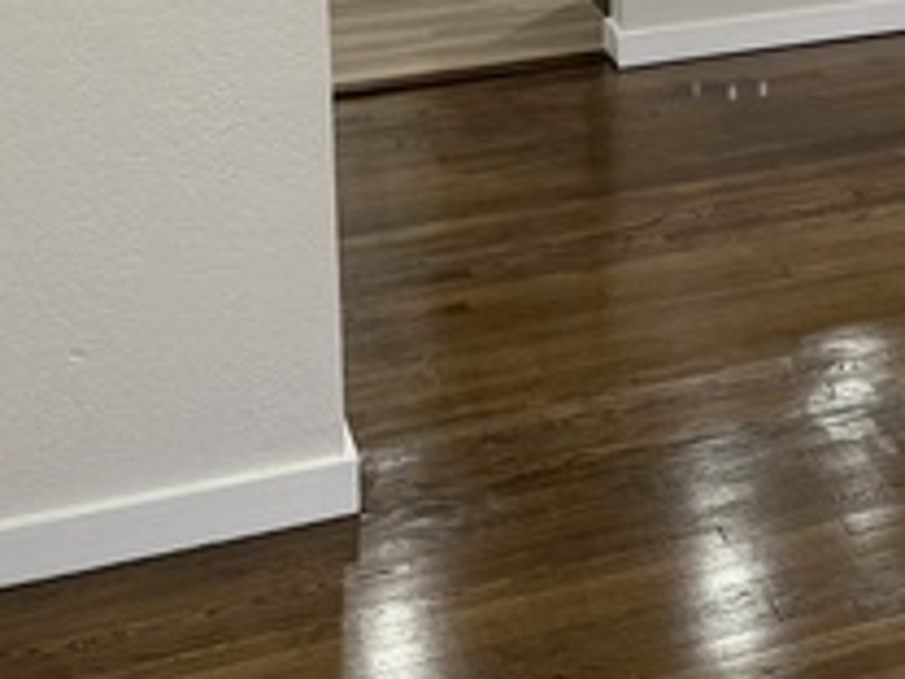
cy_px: -305
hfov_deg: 24.2
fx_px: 1935
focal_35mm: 74
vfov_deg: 18.0
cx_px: 1044
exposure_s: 1/120
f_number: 1.78
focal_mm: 6.76
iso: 160
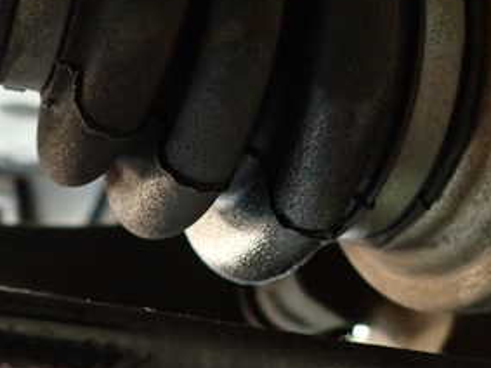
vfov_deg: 26.8
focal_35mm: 53
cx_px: 241
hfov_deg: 36.2
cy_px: 59
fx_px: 751
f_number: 2
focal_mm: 4.5
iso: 800
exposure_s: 1/20
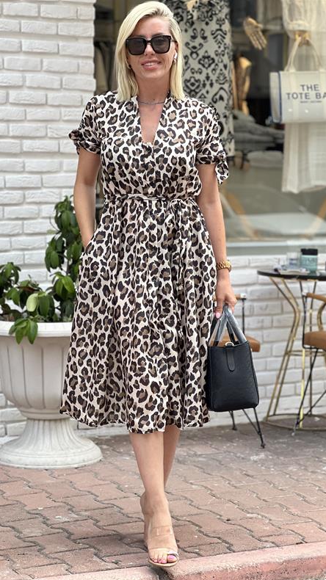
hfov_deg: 14.2
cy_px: 293
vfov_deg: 25.0
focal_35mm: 85
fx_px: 1307
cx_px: 173
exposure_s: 1/121
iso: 40
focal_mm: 9
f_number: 2.8
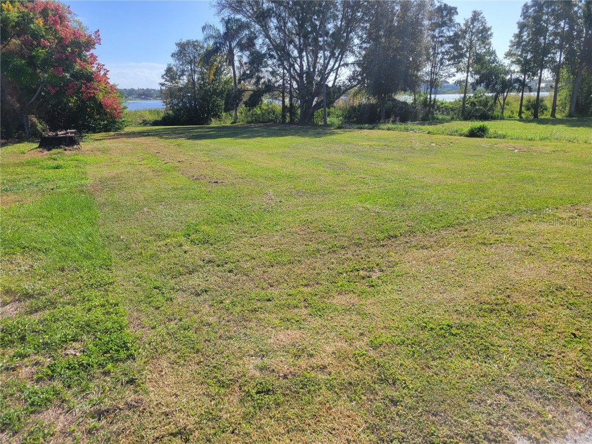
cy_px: 222
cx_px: 296
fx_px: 445
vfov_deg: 53.1
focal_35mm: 26
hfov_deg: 67.3
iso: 40
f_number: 1.8
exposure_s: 1/1756
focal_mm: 5.4
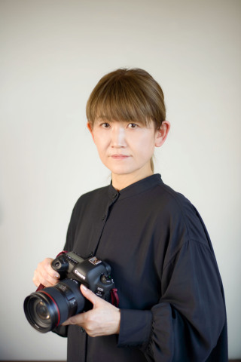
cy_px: 181
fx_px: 582
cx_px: 120
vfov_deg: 34.5
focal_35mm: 58
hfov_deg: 23.4
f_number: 2.8
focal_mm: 58
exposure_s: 1/125
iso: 200
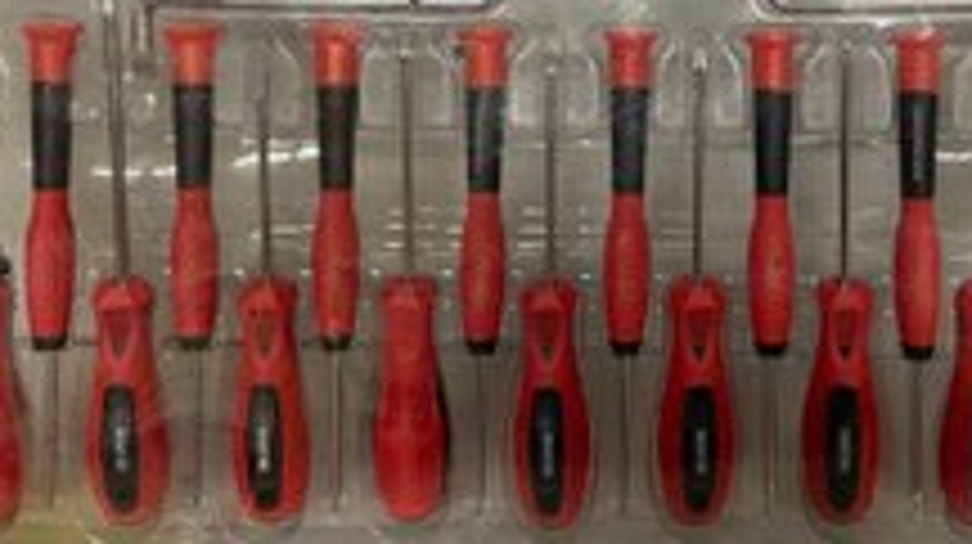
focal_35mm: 45
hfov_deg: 44.9
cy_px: 61
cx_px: 641
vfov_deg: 25.7
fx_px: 1159
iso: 125
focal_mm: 4.2
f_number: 1.6
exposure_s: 1/60
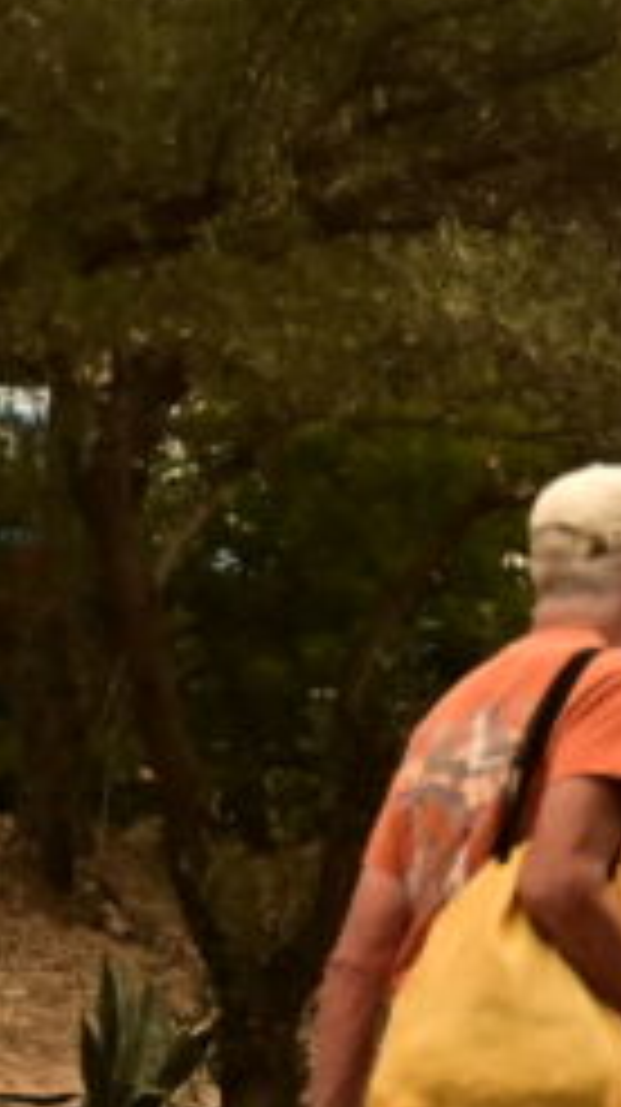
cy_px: 432
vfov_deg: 6.4
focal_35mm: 337
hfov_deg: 3.5
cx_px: 1832
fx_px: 9886
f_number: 4
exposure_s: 1/1000
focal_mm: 44
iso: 500
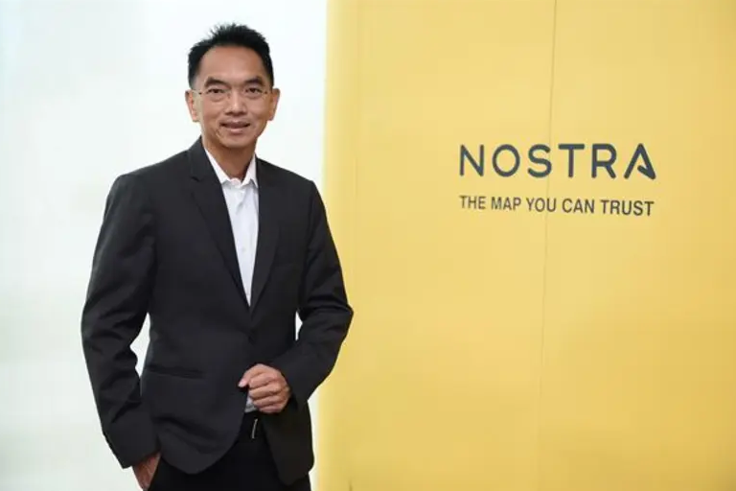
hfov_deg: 30.1
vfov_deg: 20.3
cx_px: 367
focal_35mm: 67
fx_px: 1370
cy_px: 246
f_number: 4
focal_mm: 66
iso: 1000
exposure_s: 1/160
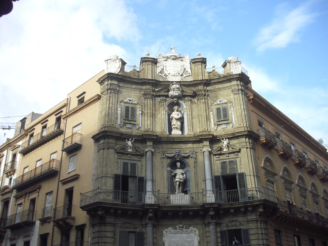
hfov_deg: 49.0
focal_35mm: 38
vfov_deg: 37.7
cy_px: 123
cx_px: 164
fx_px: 360
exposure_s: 1/60
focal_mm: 6.2
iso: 100
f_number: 8
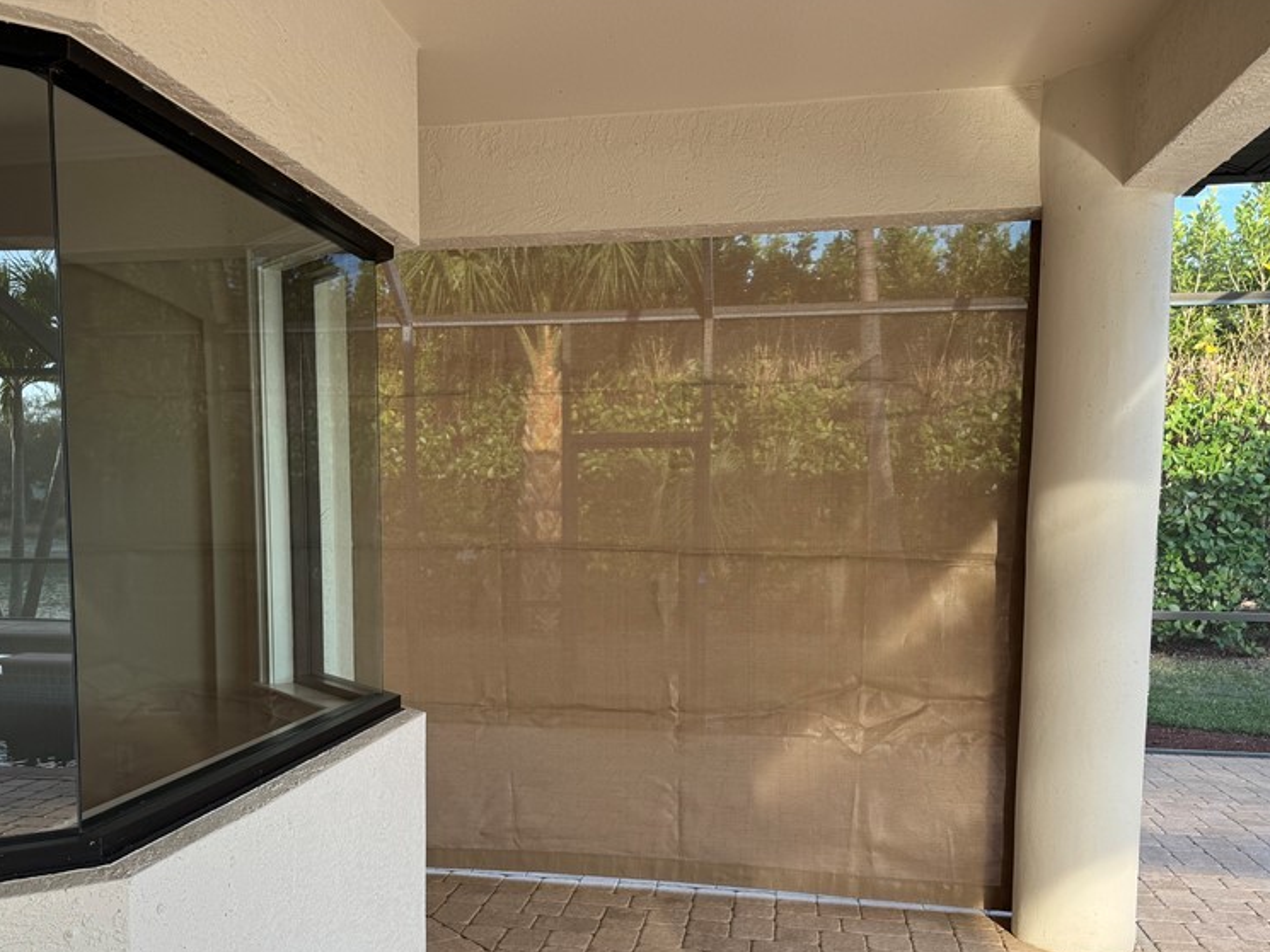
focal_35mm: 33
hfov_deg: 55.1
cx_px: 535
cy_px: 634
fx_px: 1211
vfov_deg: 42.4
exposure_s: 1/153
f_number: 1.78
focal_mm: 6.76
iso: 64
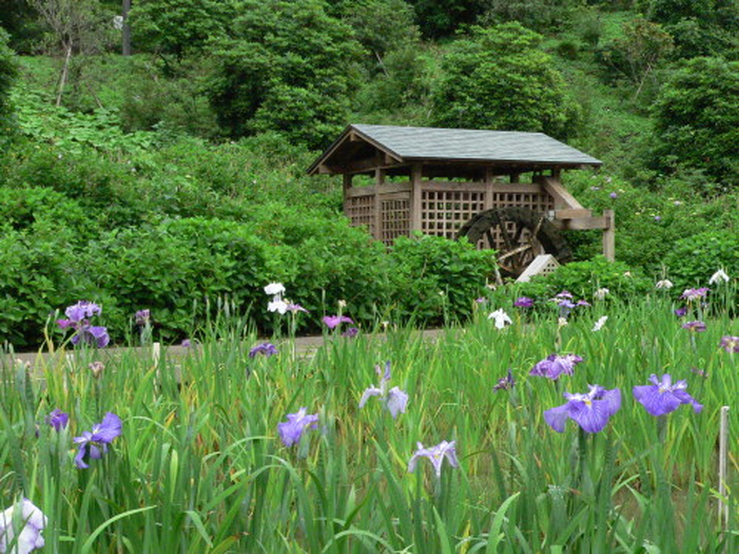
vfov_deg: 22.3
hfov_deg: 29.4
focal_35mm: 66
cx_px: 370
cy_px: 277
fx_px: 1409
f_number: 5.6
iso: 400
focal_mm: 11
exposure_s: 1/1000
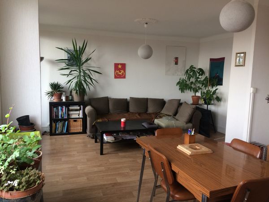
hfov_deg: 61.7
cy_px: 101
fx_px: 225
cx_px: 134
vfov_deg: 48.2
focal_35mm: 29
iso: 50
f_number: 2.2
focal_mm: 4.15
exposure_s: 1/33
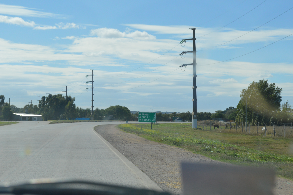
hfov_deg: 24.6
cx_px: 146
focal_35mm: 82
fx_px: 671
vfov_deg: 16.5
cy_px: 98
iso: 100
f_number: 9
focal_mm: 55
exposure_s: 1/320
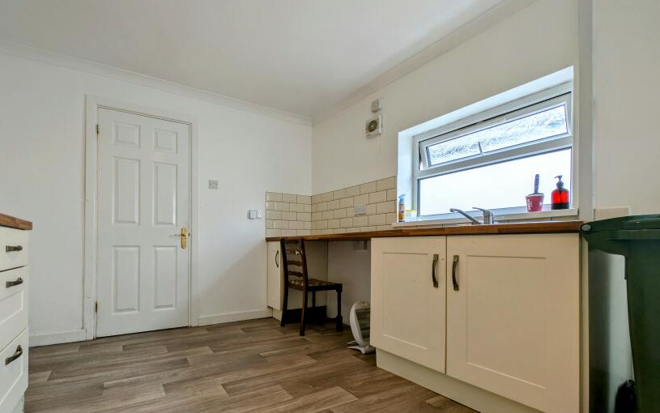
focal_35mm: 16
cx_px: 278
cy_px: 243
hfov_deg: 97.0
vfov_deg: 70.7
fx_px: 288
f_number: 1.95
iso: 43
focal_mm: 2.23
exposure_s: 1/100
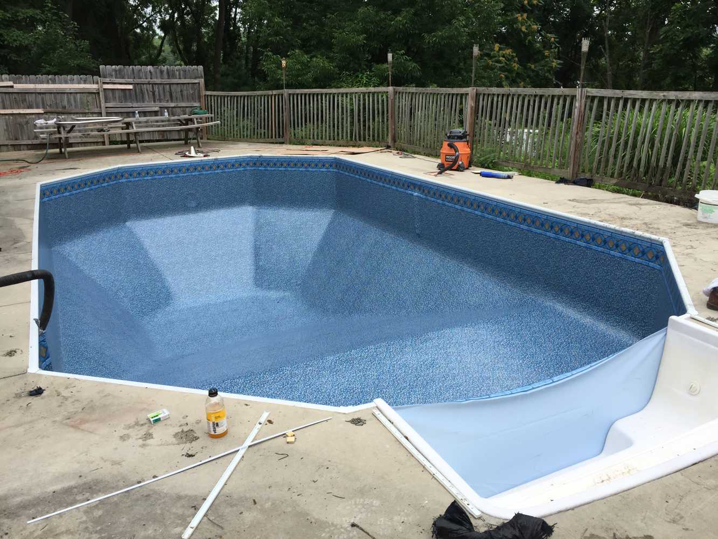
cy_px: 270
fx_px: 602
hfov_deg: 61.7
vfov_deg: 48.2
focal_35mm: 29
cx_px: 359
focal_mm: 4.15
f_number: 2.2
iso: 32
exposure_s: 1/989
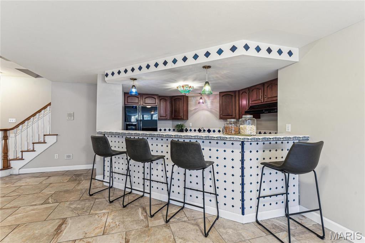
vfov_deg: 77.3
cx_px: 182
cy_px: 122
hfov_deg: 100.4
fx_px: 152
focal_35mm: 15
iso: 400
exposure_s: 1/4
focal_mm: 15
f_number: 8
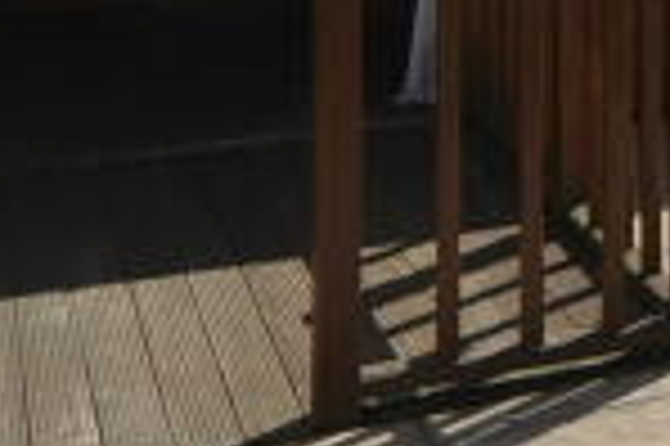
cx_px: 1106
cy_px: -351
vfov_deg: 12.2
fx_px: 1915
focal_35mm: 103
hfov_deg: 17.2
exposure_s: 1/320
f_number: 9
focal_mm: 10
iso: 100
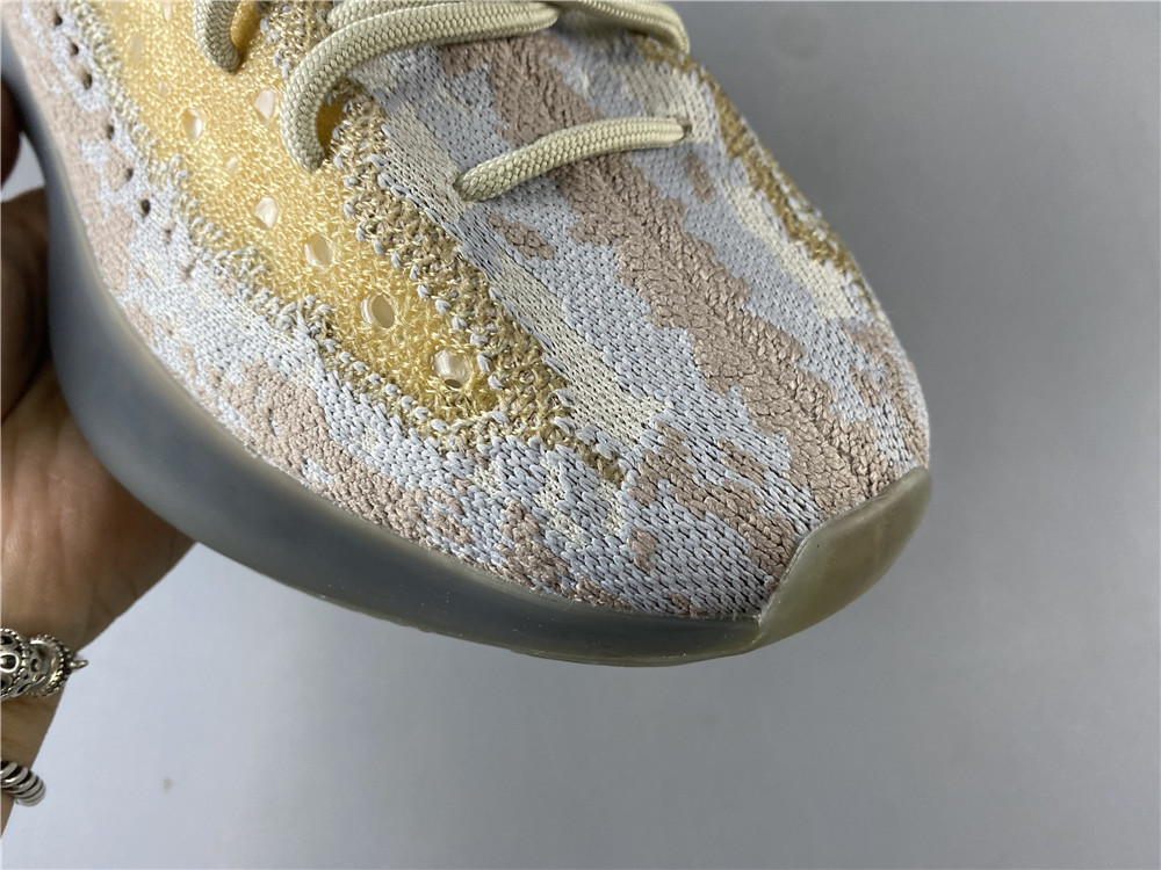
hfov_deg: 67.3
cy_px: 435
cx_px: 580
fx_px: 872
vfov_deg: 53.1
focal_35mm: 26
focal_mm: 4.25
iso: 100
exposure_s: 1/100
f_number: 1.8
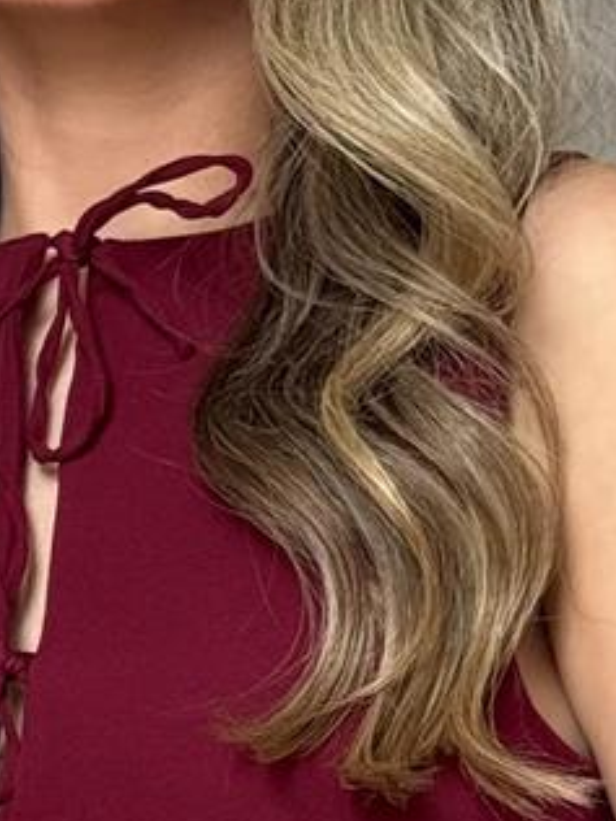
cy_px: 1005
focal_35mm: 243
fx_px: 5766
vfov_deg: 8.1
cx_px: 208
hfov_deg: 6.1
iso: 50
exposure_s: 1/121
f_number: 1.78
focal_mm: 6.76
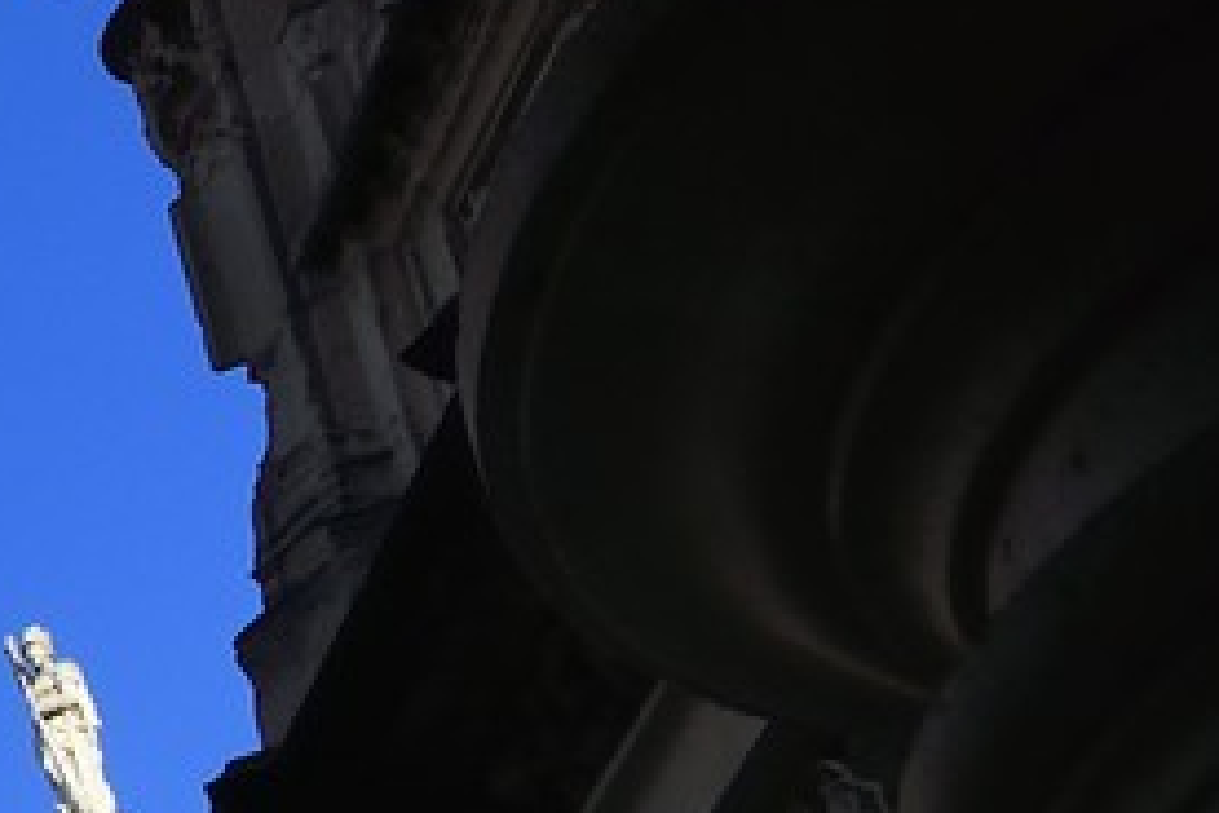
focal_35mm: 139
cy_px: 1582
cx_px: -2116
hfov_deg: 11.1
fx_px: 4706
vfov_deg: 9.3
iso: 200
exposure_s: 1/250
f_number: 13
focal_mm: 24
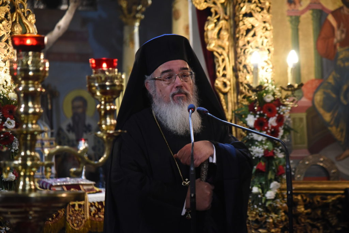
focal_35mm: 120
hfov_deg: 17.1
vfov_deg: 11.4
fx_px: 1164
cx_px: 174
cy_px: 116
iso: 3200
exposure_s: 1/100
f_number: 4
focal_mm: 120
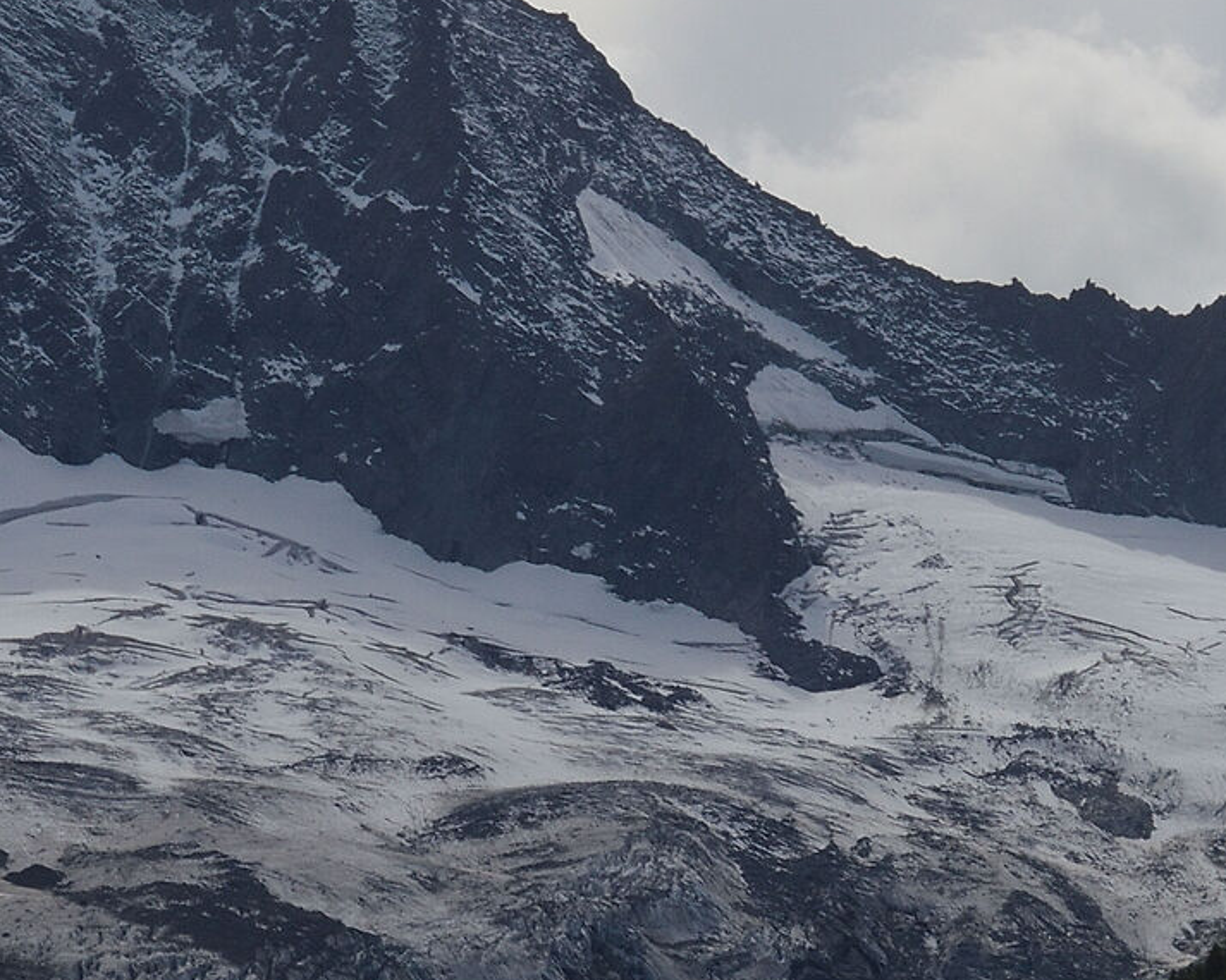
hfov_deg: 7.4
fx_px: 9452
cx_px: 69
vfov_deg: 5.9
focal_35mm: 261
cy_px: 301
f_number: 18
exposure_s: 1/200
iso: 200
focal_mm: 55
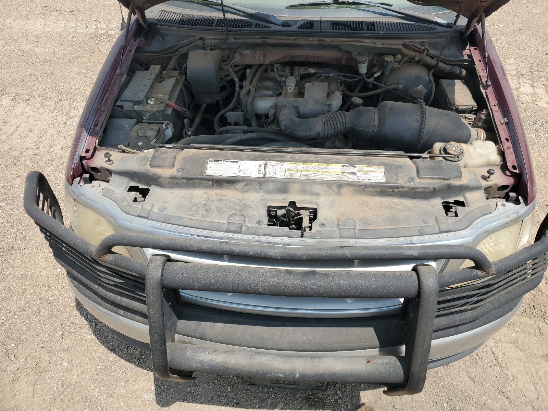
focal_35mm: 26
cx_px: 274
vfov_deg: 53.1
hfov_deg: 67.3
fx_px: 412
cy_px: 206
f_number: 1.5
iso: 50
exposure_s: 1/2500
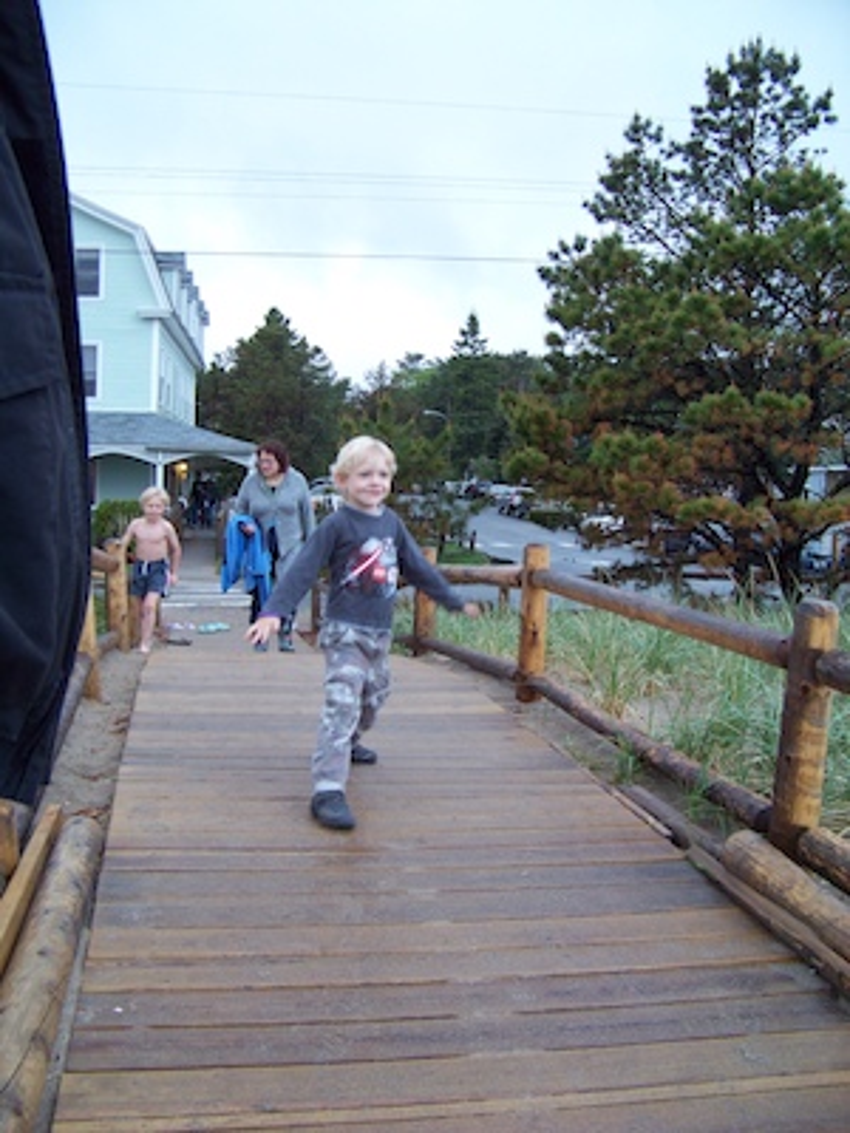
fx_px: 1179
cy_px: 566
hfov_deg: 39.7
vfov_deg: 51.4
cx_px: 425
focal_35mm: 36
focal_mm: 5.85
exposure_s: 1/30
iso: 114
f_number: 2.8
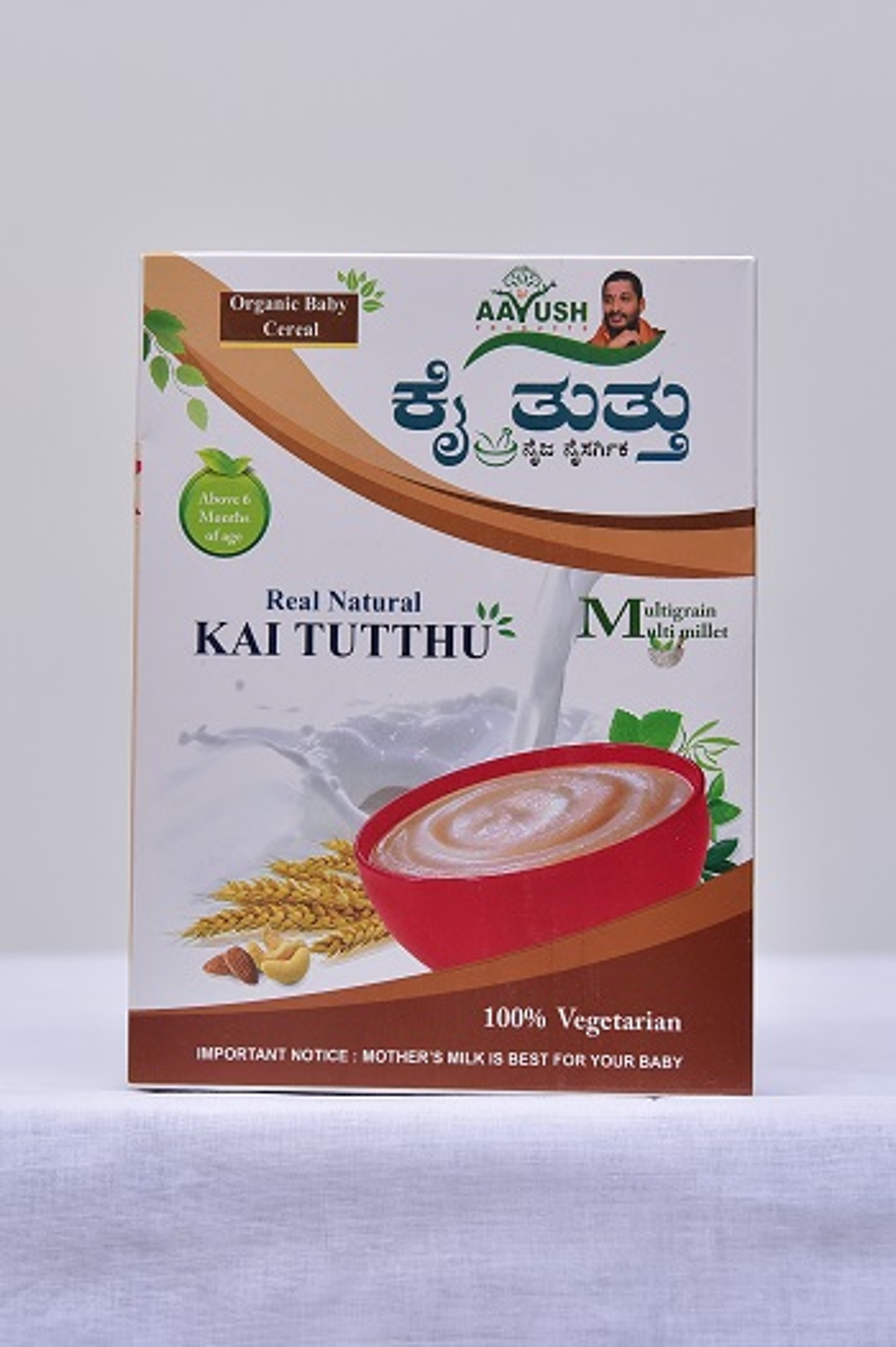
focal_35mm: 58
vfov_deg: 34.5
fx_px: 2168
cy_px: 674
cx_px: 448
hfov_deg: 23.4
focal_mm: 58
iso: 1250
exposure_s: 1/160
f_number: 4
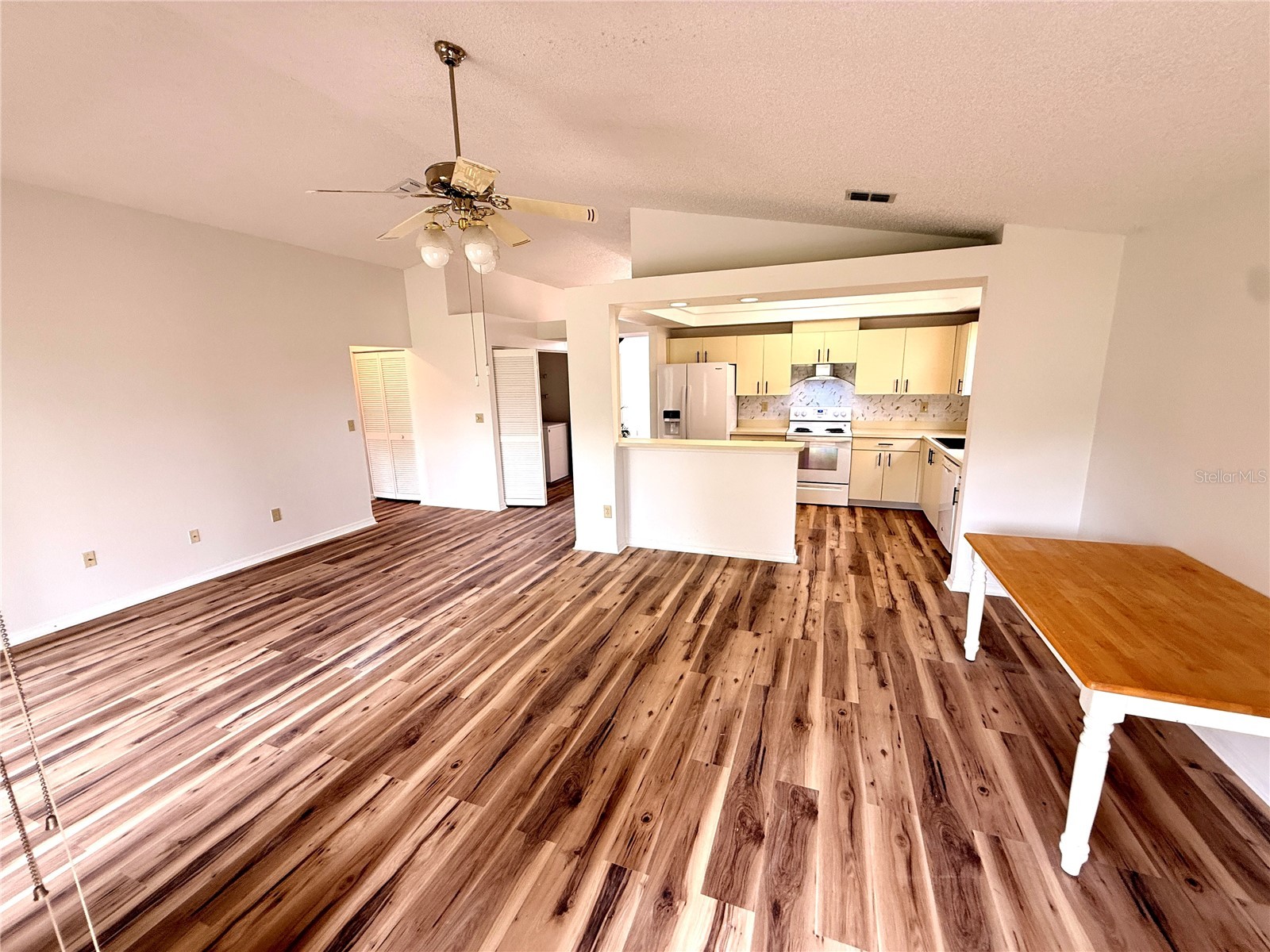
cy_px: 476
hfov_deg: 102.1
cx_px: 635
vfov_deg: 85.7
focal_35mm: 14
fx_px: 514
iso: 125
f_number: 2.2
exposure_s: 1/99
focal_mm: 2.22
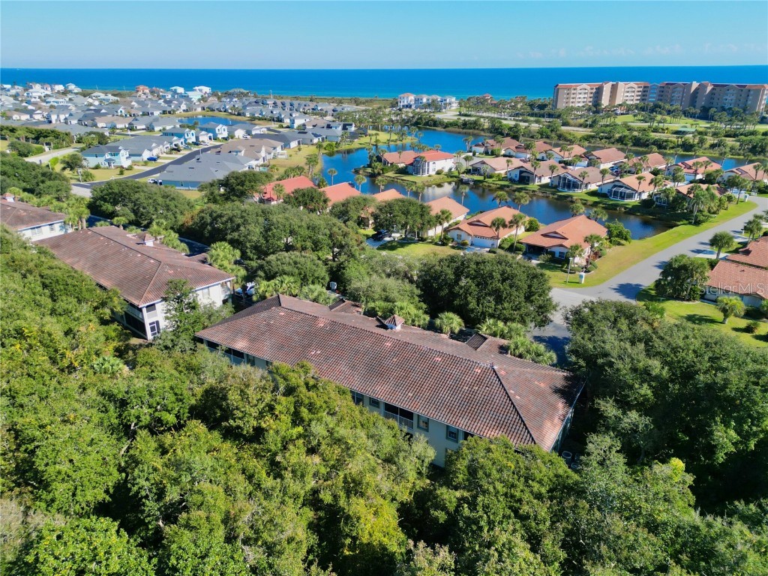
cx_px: 384
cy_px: 288
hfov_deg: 71.6
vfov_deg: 56.8
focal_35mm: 24
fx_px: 532
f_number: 1.7
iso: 100
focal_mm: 6.72
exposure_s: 1/2500
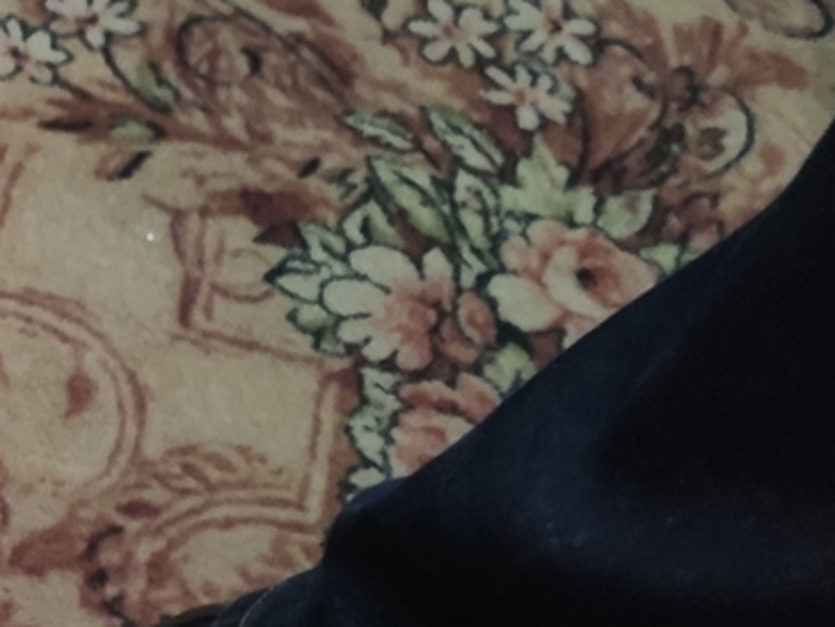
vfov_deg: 19.4
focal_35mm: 73
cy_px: 675
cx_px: -247
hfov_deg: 23.6
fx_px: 1761
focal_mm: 4.77
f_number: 1.75
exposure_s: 1/17
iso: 3756
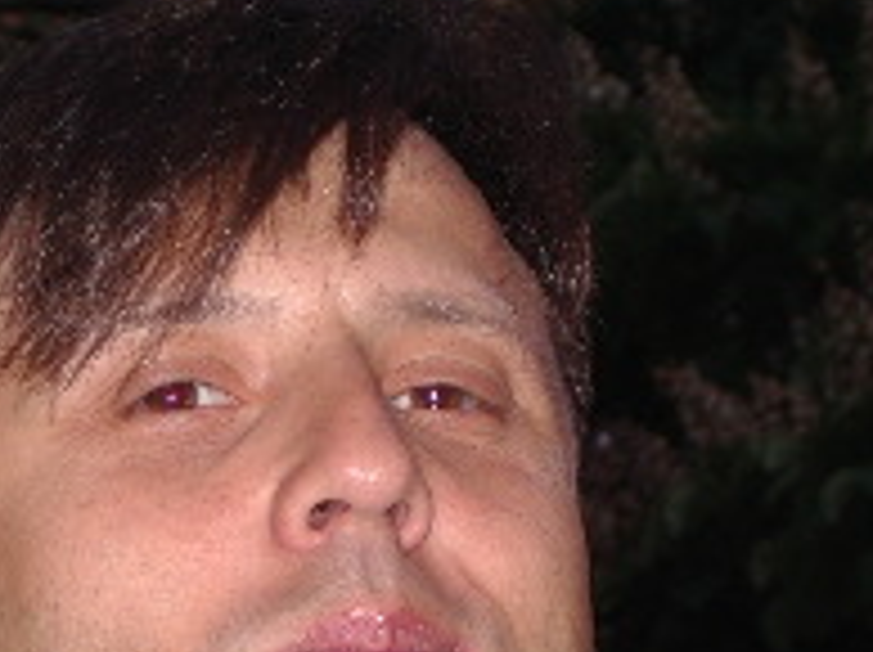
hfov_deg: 8.8
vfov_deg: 6.5
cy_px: 576
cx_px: 423
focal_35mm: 226
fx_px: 5693
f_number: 5
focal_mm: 17.4
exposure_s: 1/125
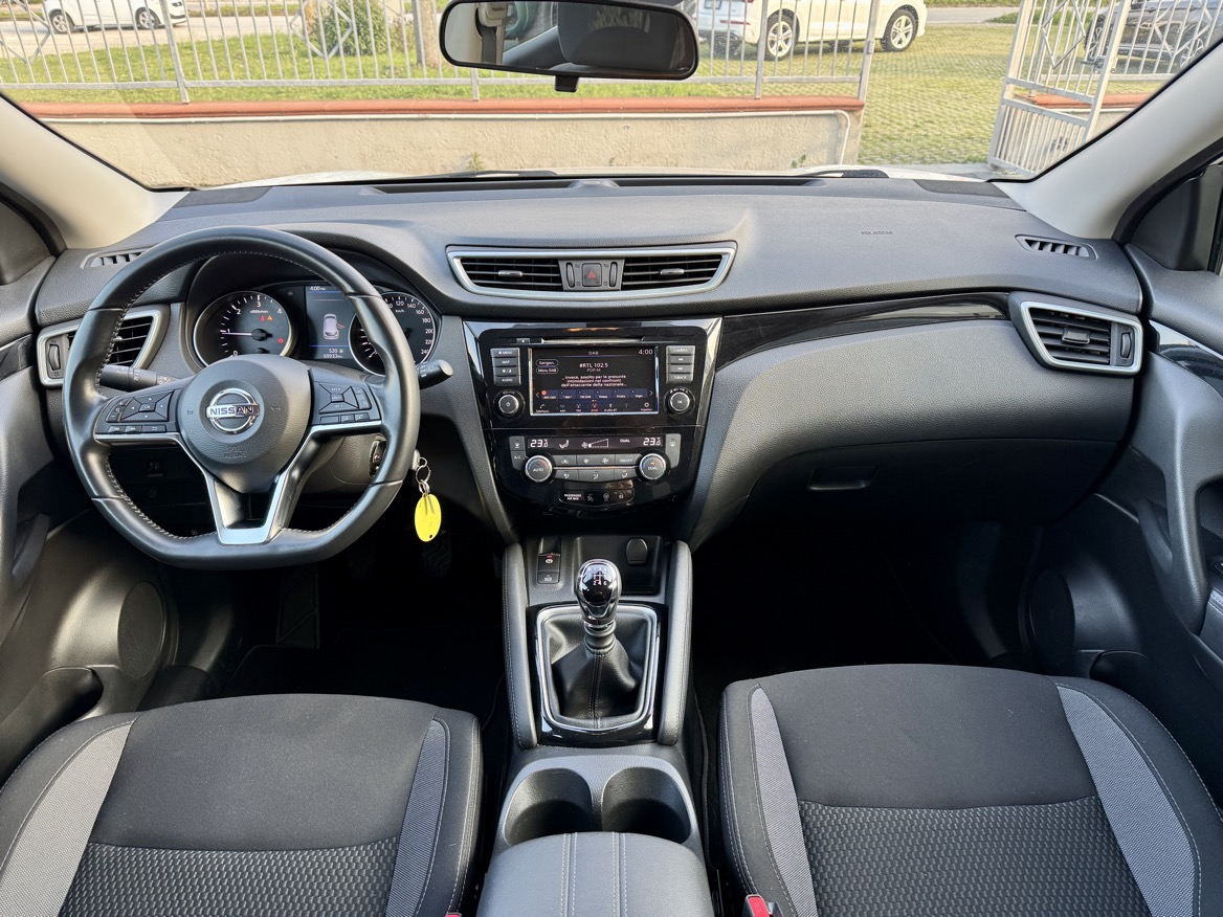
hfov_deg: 71.6
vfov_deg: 56.8
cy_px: 458
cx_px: 612
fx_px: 848
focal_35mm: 24
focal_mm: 6.76
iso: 100
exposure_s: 1/121
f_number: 1.78
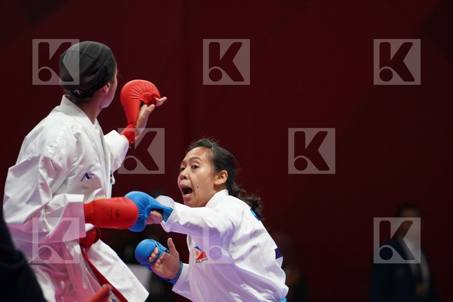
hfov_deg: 5.8
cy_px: 151
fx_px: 4492
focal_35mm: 357
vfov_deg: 3.9
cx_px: 226
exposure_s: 1/1000
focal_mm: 238
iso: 2500
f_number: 4
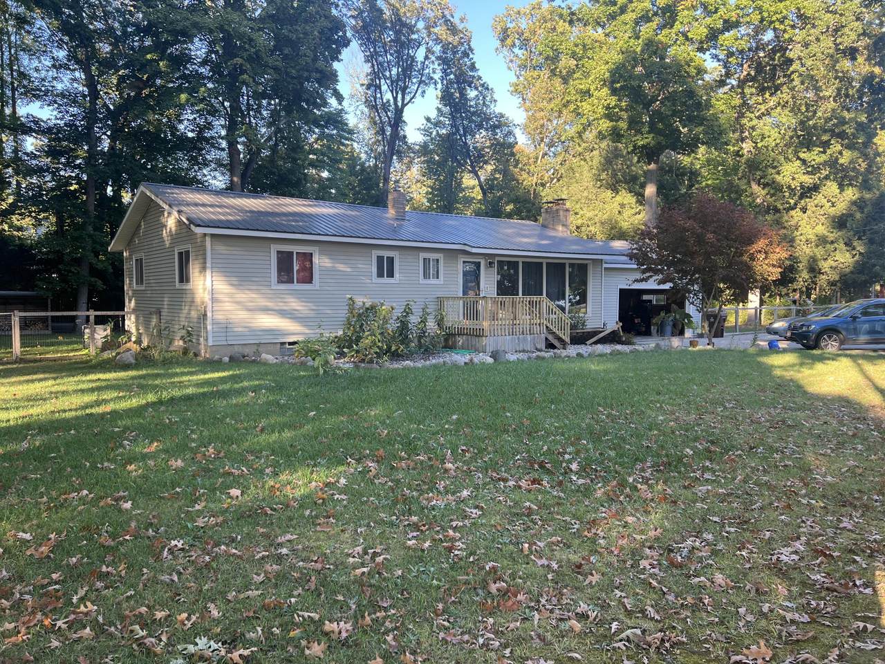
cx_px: 442
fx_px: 665
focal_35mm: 26
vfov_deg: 53.1
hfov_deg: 67.3
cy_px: 332
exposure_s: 1/210
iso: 40
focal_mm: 5.7
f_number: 1.5
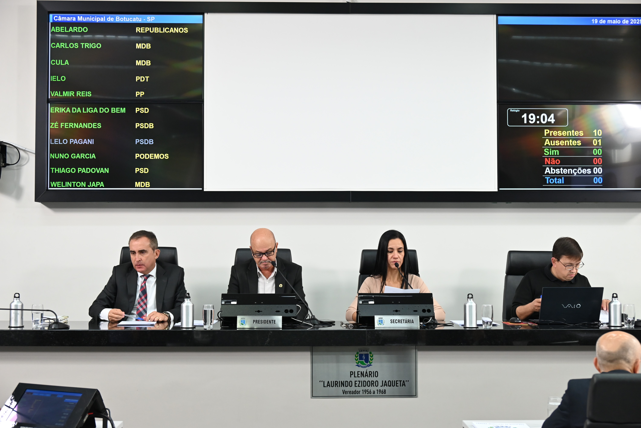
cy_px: 214
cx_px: 320
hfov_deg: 36.9
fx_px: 962
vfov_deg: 25.1
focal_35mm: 54
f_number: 5.6
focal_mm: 54
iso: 1800
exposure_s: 1/125
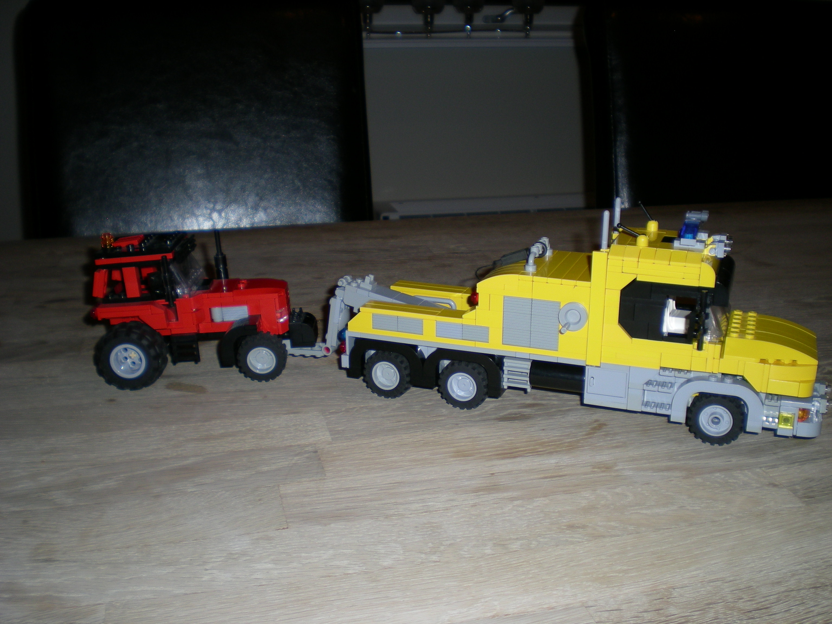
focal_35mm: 38
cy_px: 312
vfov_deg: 37.7
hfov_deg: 49.0
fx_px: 913
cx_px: 416
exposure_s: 1/60
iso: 50
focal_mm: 6.3
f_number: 3.1
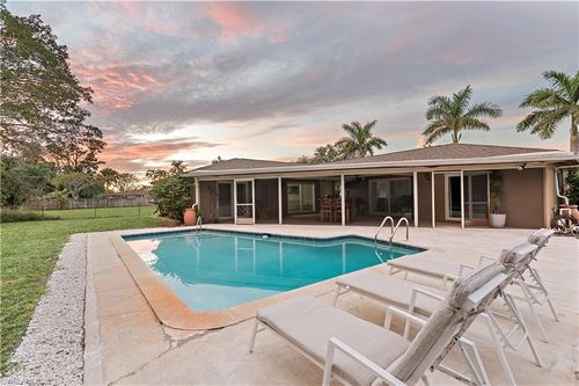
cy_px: 193
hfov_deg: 96.8
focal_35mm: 16
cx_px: 290
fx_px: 257
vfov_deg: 73.7
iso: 400
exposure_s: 1/40
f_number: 5
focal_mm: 16
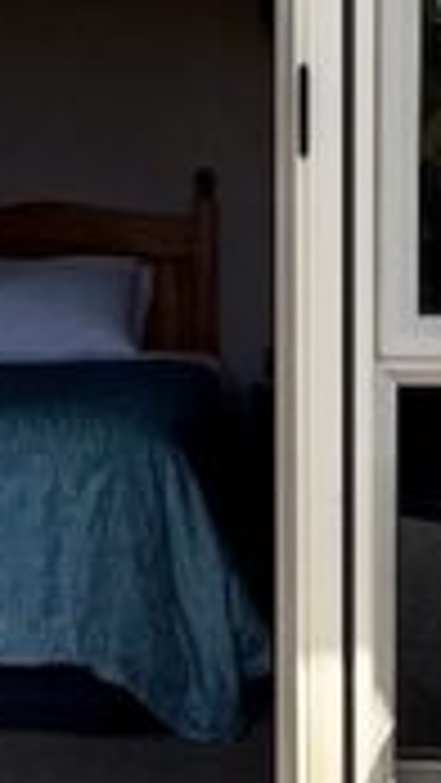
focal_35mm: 90
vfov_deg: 23.5
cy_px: 526
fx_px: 1869
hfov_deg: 13.4
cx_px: 364
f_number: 2.2
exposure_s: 1/2410
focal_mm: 2.22
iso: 50
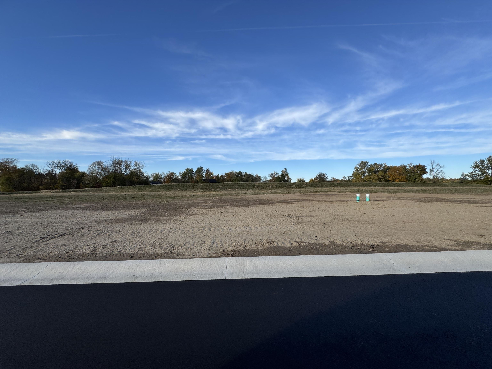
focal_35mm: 14
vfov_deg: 85.7
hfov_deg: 102.1
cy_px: 184
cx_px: 246
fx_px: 199
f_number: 2.2
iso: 50
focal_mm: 2.22
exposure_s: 1/1748
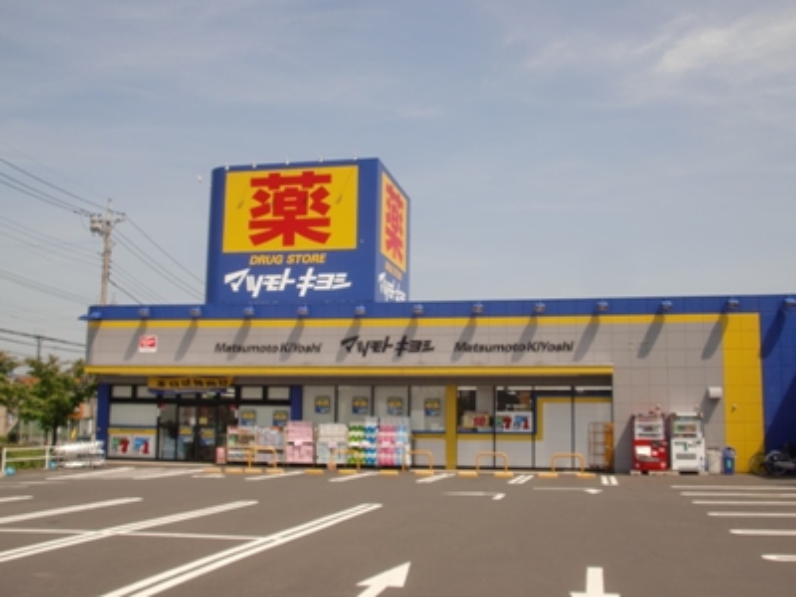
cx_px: 398
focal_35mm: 39
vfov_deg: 36.8
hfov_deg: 47.9
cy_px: 298
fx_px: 897
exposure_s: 1/125
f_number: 9.1
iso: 64
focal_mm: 6.51
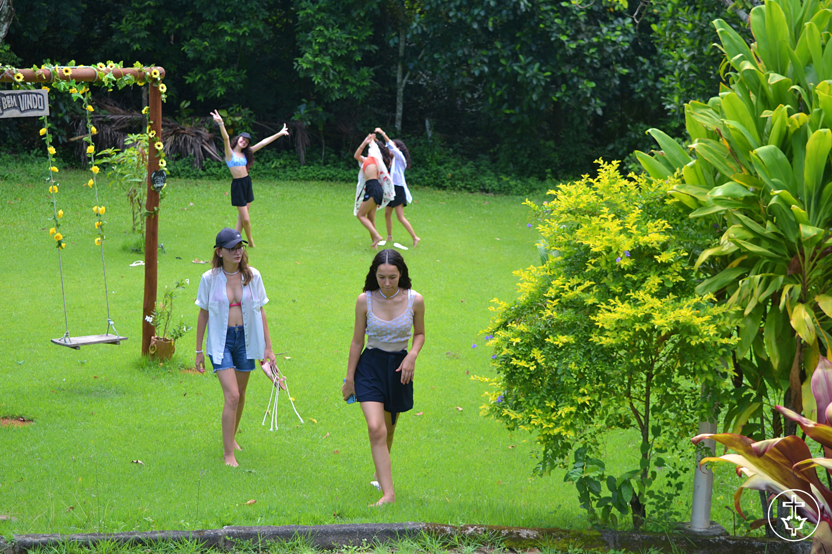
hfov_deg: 29.9
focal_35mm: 68
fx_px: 1560
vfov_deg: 20.2
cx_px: 416
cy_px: 277
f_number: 5.6
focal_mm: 45
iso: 100
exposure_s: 1/125
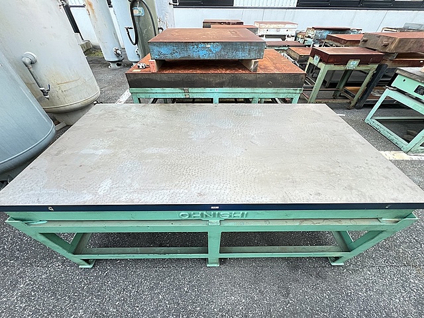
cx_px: 212
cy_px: 159
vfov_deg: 89.9
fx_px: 159
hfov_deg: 106.2
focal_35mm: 13
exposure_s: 1/70
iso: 250
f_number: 1.8
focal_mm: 1.57
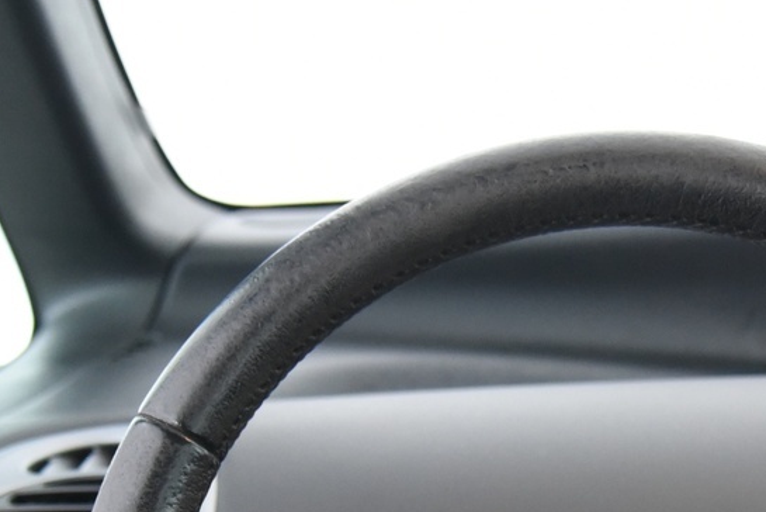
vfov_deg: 14.6
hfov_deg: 22.5
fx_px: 1895
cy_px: 692
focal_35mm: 89
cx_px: 631
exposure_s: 1/20
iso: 4000
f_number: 4
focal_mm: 30
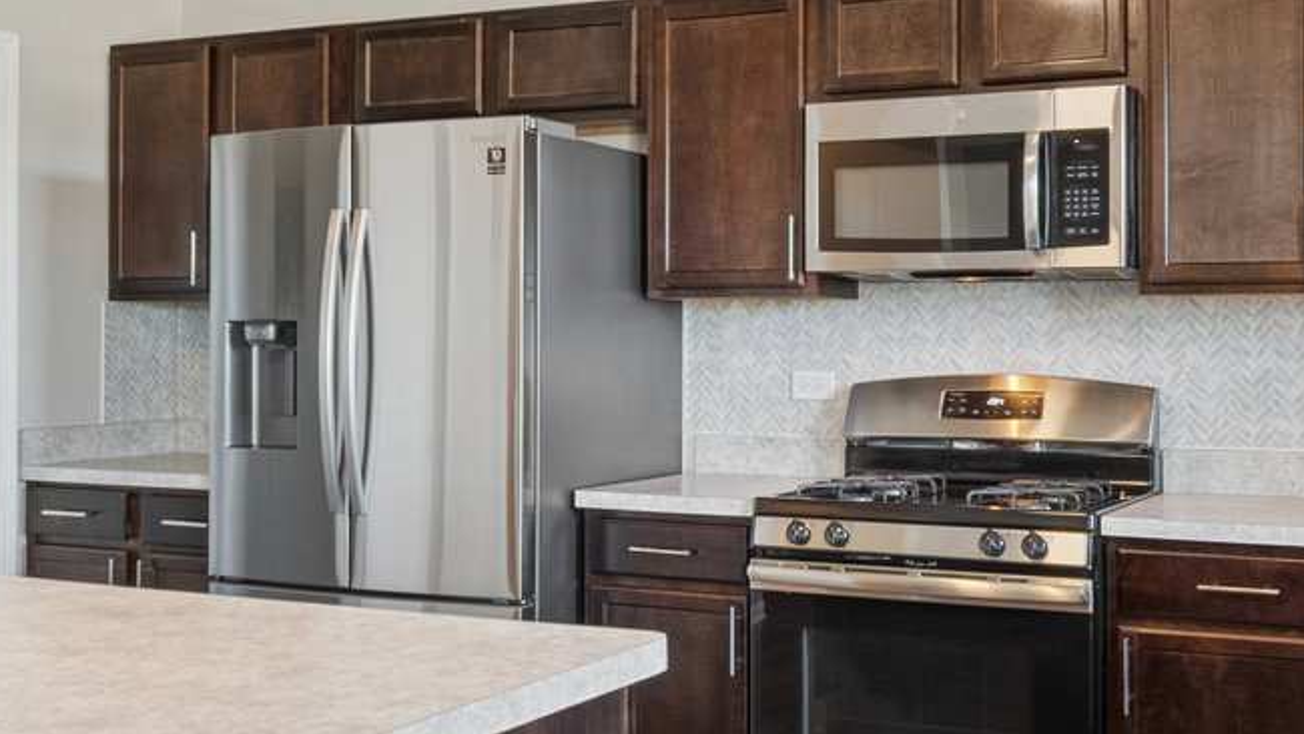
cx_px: 574
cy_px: 375
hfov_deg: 43.6
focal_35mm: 47
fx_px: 1626
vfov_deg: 25.5
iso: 250
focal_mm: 12
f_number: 8
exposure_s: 1/8
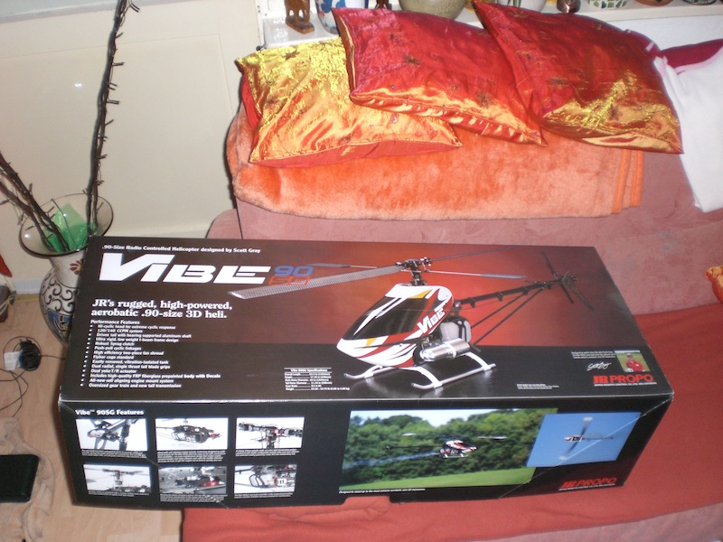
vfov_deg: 37.7
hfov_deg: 49.0
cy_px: 271
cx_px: 362
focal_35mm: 38
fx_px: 794
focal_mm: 6.3
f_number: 3.1
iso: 200
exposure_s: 1/60
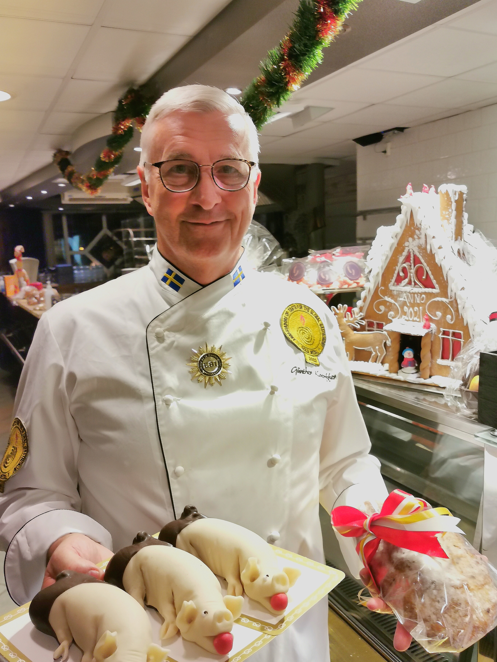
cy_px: 331
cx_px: 248
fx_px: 536
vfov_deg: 63.4
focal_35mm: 28
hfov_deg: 49.7
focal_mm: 5.56
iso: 125
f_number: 1.6
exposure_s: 1/100
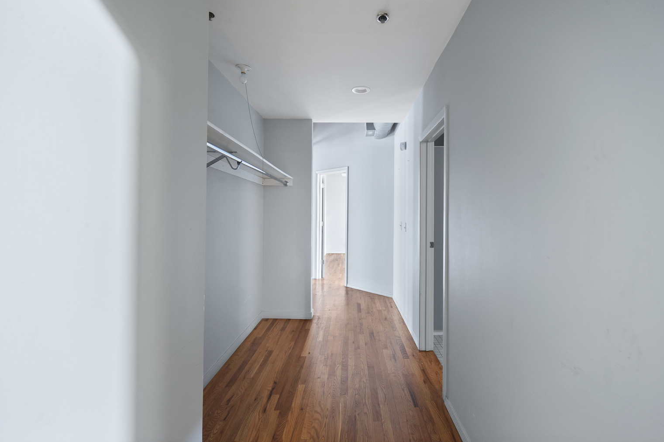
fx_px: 295
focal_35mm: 16
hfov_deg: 96.7
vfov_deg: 73.6
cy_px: 212
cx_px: 351
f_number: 8
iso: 400
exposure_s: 4
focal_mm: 15
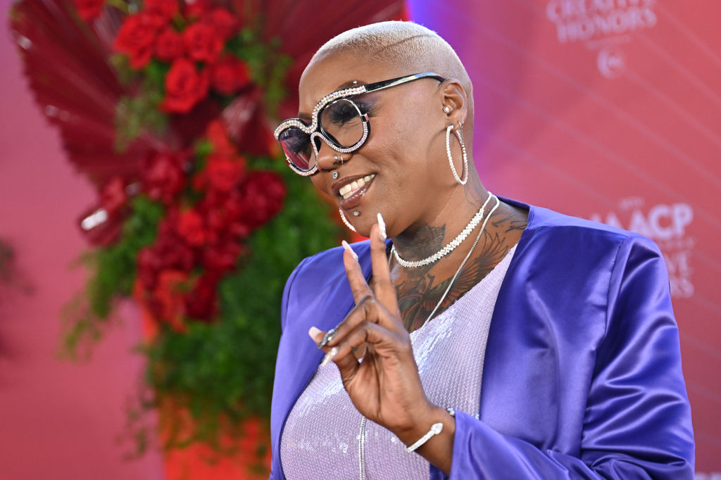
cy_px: 240
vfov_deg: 13.0
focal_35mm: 105
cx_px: 360
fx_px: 2102
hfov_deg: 19.5
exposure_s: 1/640
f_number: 2.8
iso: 1000
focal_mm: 70
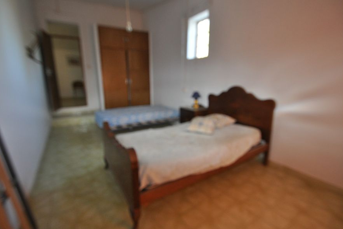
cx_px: 171
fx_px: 152
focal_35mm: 16
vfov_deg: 73.7
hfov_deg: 96.7
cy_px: 109
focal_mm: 10
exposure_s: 1/60
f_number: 4
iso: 800
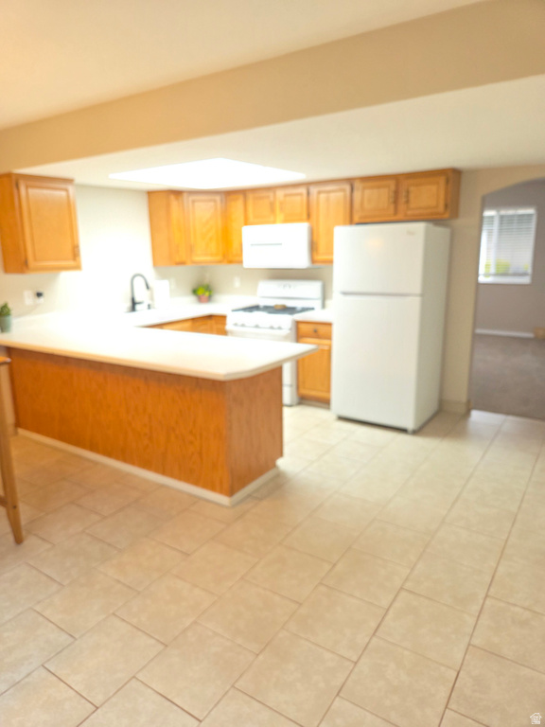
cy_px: 364
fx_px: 483
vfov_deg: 73.9
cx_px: 272
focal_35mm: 23
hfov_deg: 58.9
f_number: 1.8
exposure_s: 1/120
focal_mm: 5.4
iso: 400
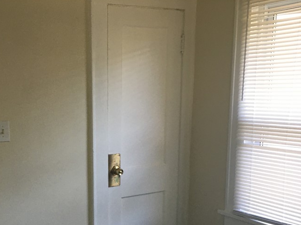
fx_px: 400
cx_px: 77
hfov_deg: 40.2
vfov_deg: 30.8
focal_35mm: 46
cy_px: 175
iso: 80
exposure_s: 1/30
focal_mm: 4.15
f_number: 2.2
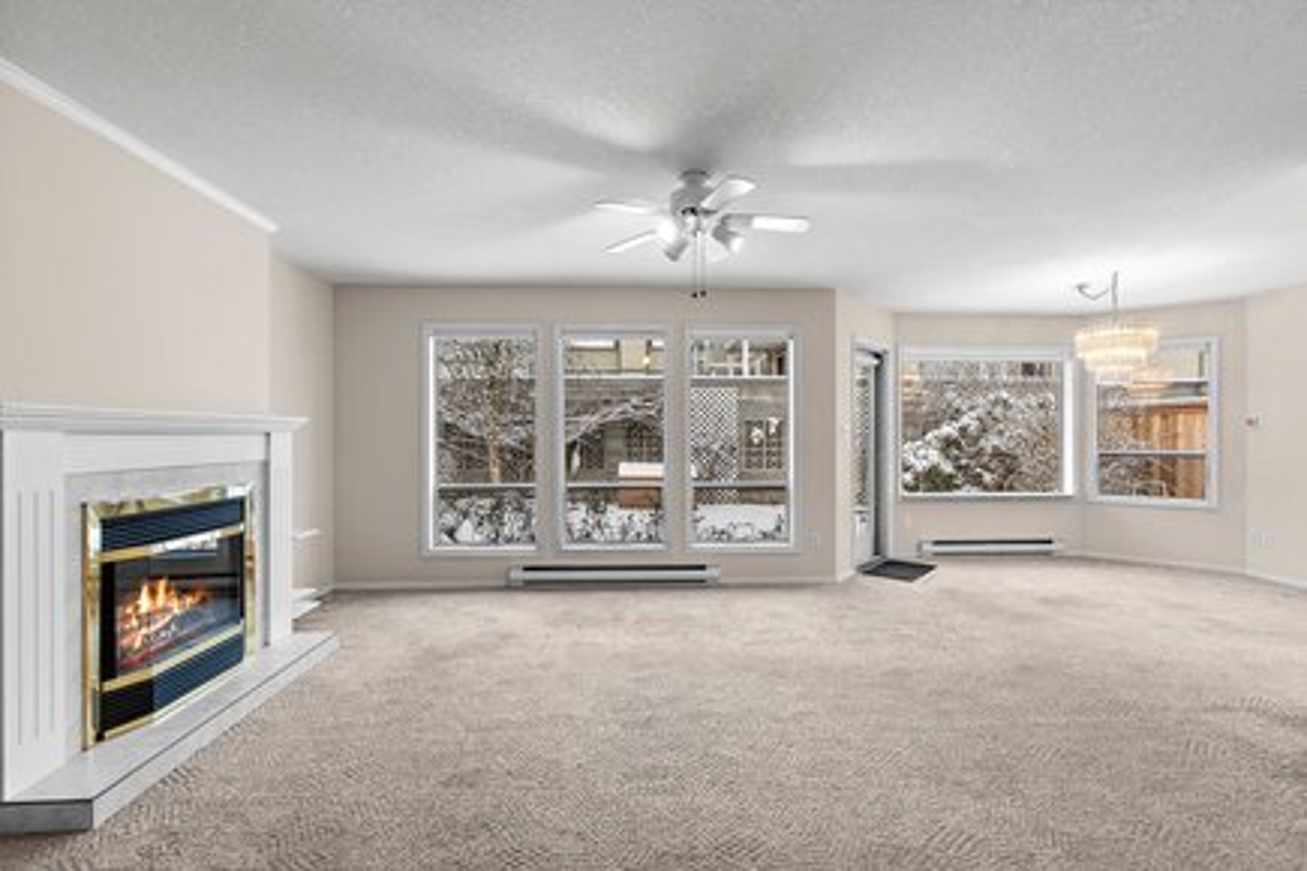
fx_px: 581
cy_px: 436
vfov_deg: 73.7
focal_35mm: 16
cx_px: 654
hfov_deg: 96.7
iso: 400
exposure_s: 1/6
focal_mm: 16
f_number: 7.1
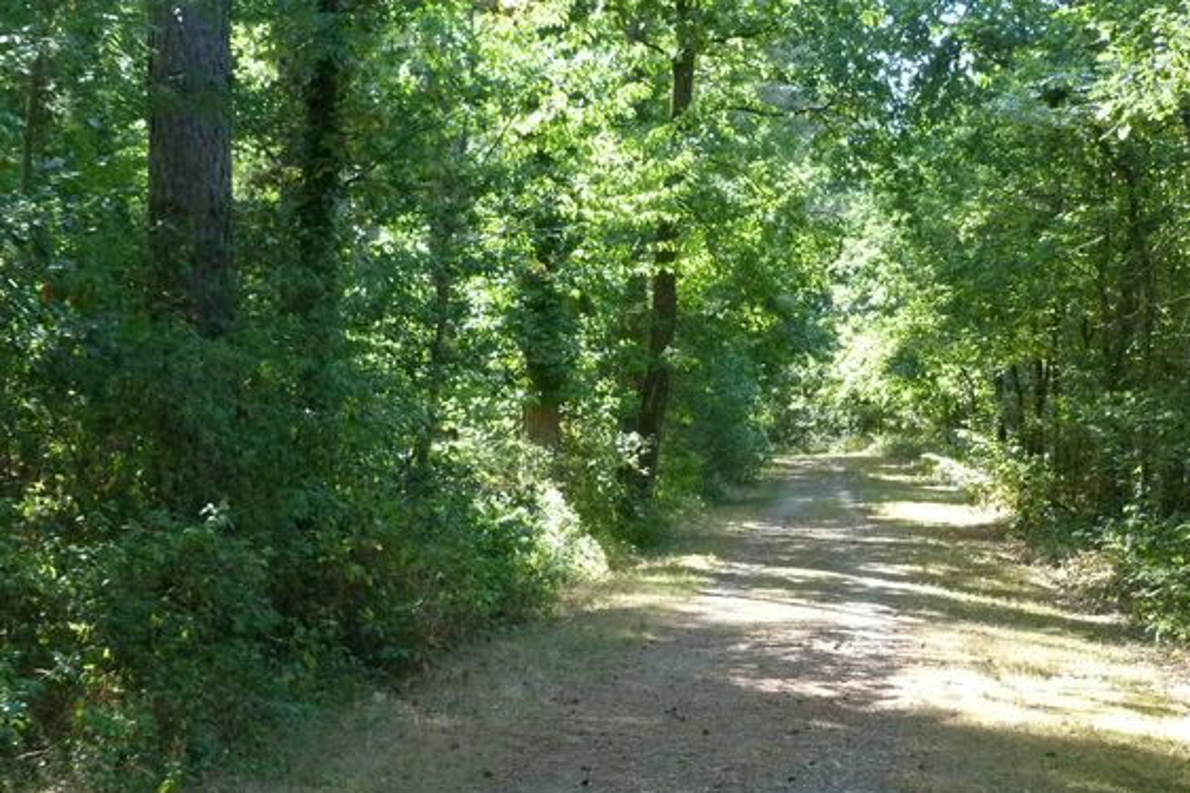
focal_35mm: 68
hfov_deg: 29.4
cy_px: 491
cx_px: 812
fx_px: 2247
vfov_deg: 20.0
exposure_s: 1/125
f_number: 3.2
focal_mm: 8.3
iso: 400
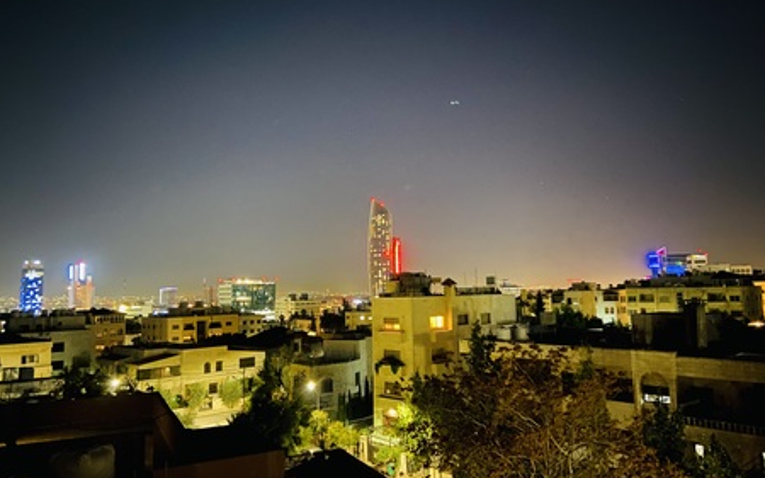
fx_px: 584
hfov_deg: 66.5
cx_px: 378
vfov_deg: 44.5
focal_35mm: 28
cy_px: 241
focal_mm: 4.25
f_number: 1.8
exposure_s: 1/4
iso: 1000
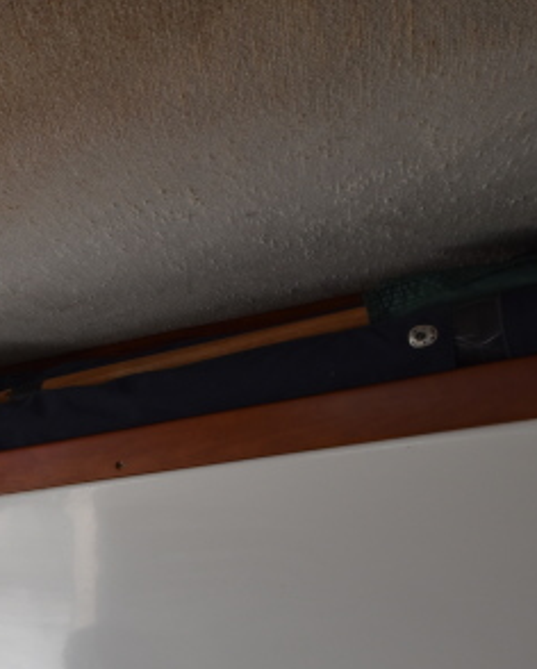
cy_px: 535
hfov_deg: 30.9
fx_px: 852
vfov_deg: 41.0
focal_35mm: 43
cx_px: -63
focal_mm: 10
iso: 200
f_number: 6.3
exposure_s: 1/250
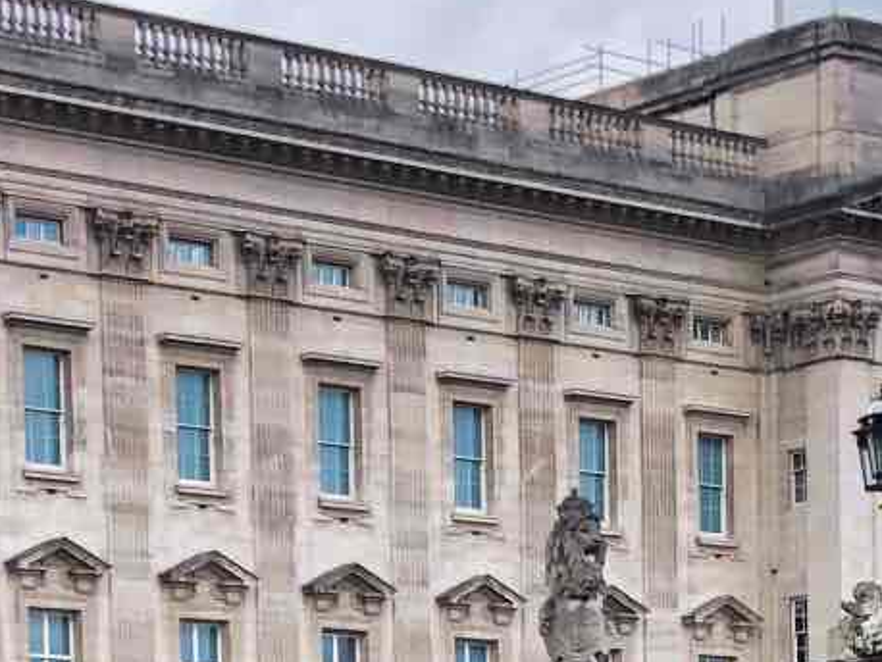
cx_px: 212
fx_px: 3544
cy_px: 1280
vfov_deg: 10.0
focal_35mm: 139
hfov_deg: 14.1
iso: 20
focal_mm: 4
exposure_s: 1/433
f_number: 1.8
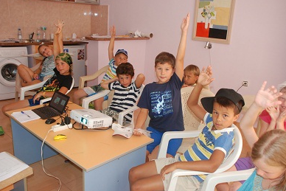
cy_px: 94
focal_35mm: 34
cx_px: 144
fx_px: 270
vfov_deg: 38.9
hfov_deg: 55.8
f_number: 4.8
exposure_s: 1/60
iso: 800
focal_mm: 22
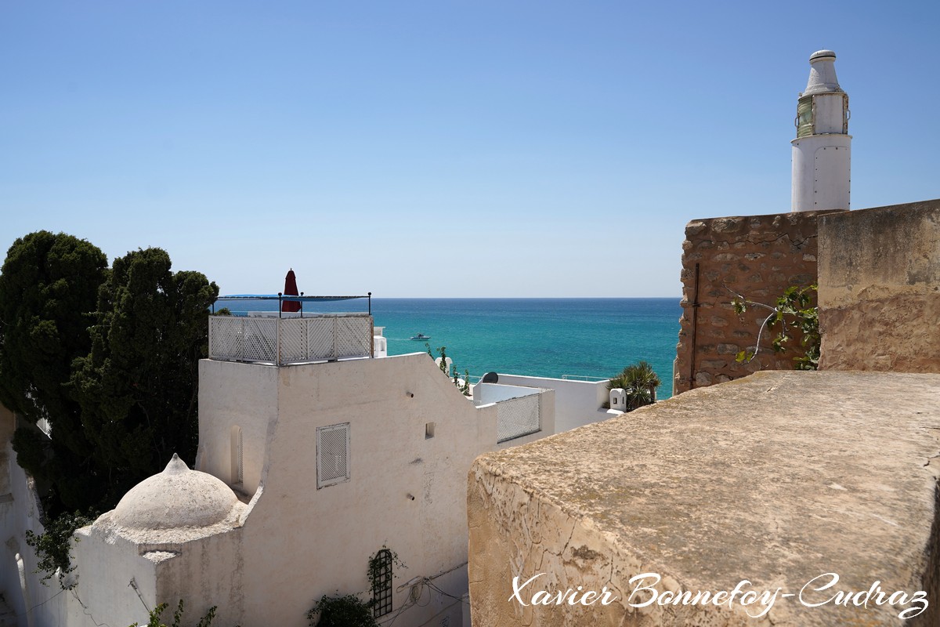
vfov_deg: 46.4
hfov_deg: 65.5
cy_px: 314
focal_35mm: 28
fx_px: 731
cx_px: 470
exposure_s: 1/500
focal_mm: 28
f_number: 8
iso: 100
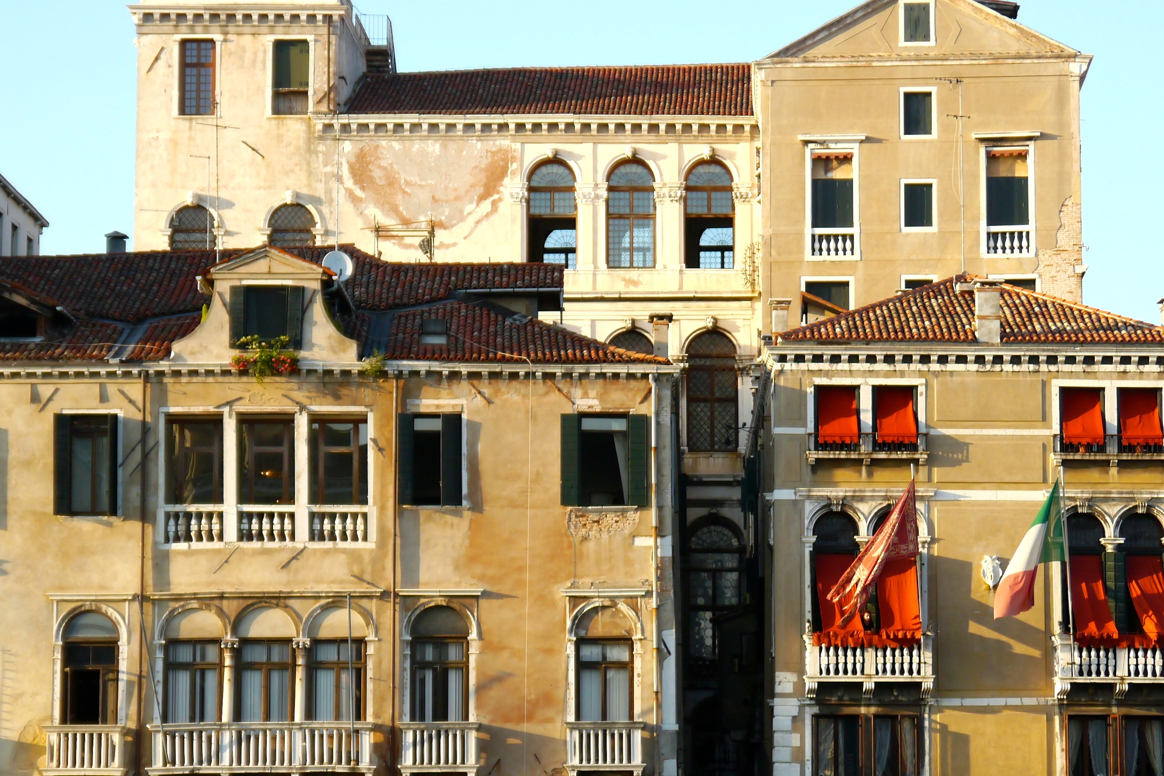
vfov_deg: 12.6
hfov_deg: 18.8
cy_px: 525
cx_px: 580
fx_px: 3524
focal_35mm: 109
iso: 160
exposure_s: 1/400
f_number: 5.2
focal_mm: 34
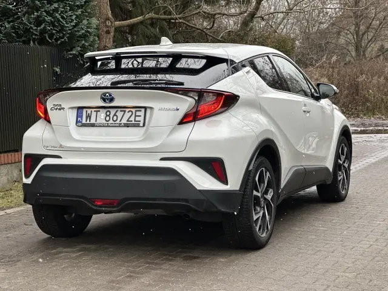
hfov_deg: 25.3
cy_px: 146
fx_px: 863
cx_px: 194
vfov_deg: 19.1
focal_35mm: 77
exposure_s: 1/121
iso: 80
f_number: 2.8
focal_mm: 9
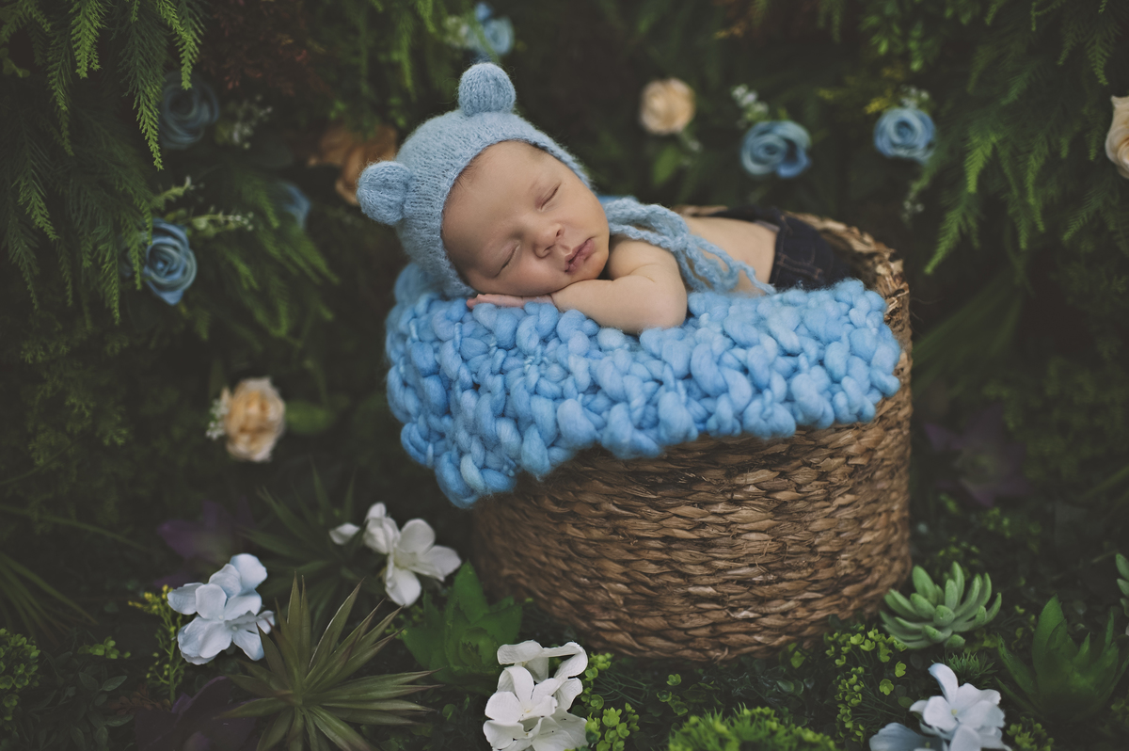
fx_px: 1097
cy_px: 376
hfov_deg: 54.5
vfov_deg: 37.8
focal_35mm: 35
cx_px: 564
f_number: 2
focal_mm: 35
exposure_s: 1/125
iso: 200
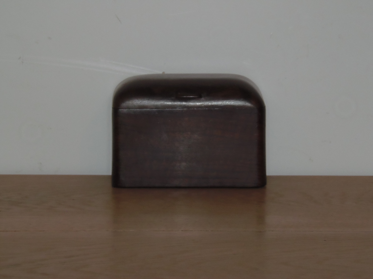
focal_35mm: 136
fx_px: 1465
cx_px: 186
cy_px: 140
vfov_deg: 10.9
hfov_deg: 14.5
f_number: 4.7
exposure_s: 1/40
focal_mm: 25.2
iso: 200
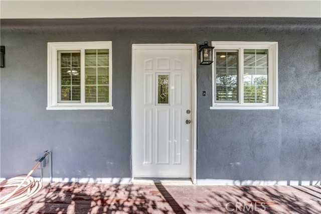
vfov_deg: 77.3
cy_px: 107
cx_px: 160
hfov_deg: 100.4
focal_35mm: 15
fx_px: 134
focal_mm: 10
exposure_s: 1/320
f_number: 8
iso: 640
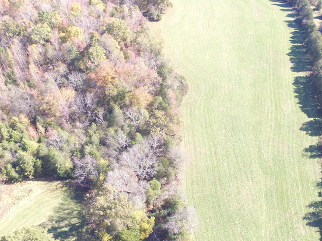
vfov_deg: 49.6
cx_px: 176
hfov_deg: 63.3
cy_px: 104
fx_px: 260
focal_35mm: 28
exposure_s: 1/157
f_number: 2.8
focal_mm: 3.61
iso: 100
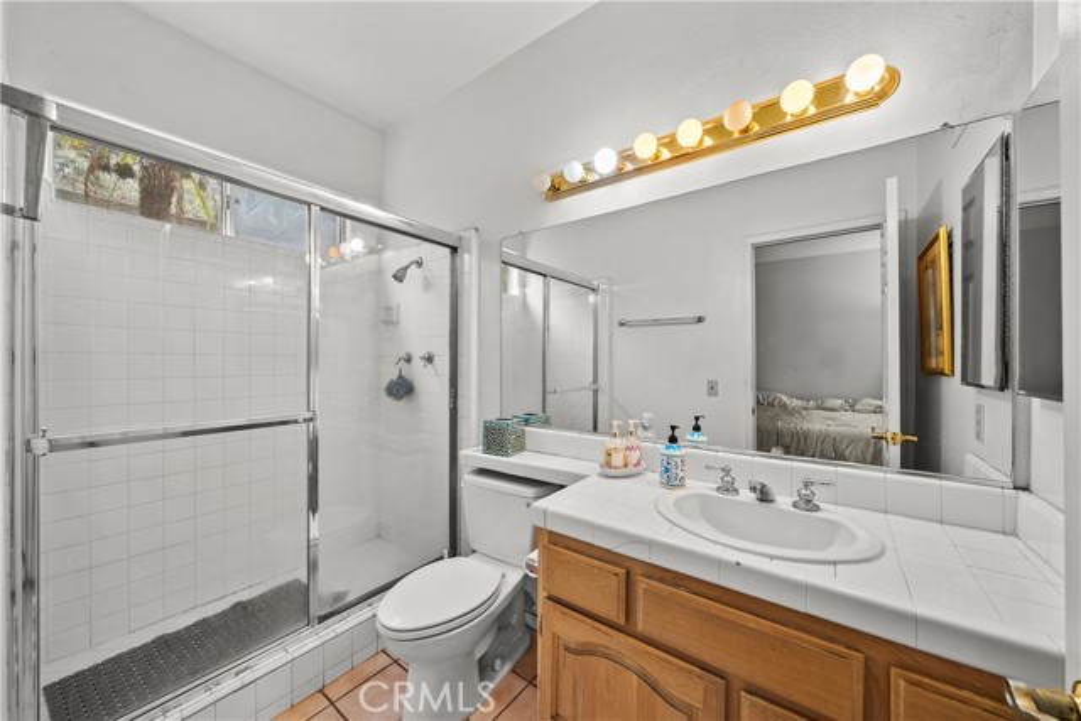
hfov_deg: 108.3
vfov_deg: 85.5
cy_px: 360
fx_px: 390
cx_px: 540
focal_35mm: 13
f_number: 9
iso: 250
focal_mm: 13
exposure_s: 1/2
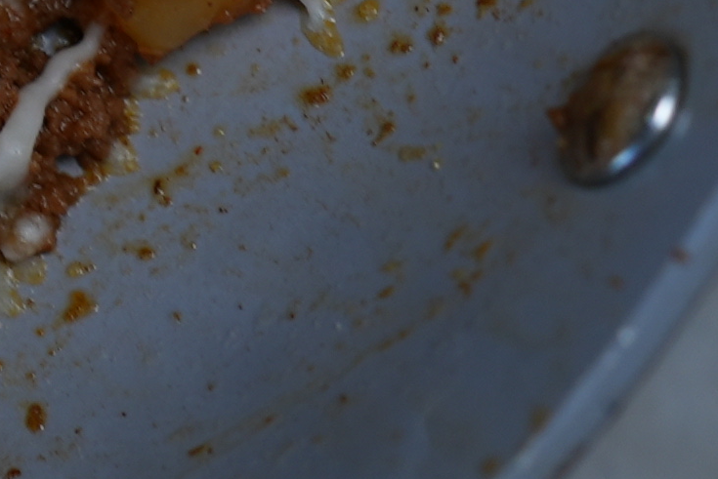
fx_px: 3452
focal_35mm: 173
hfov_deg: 9.9
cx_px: -1195
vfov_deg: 7.2
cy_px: -884
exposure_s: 1/60
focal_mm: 30
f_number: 4
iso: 250
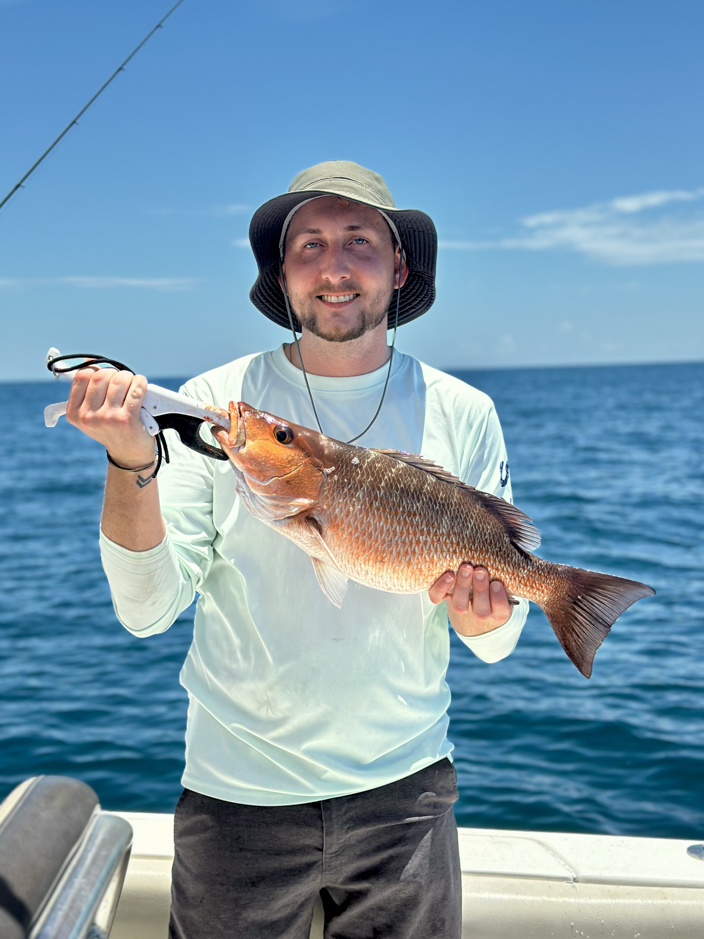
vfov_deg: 38.9
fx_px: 1329
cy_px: 479
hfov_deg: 29.7
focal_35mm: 49
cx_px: 350
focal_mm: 6.86
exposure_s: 1/5263
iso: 100
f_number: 1.78
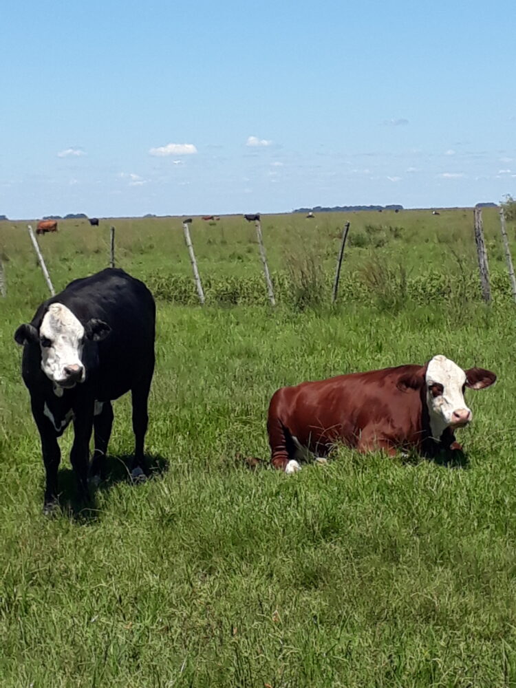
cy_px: 344
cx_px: 258
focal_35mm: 27
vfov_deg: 65.3
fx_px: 537
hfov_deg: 51.4
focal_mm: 3.6
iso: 40
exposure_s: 1/1706
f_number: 1.9
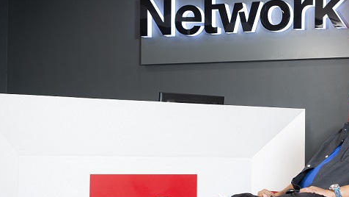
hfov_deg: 21.2
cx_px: 302
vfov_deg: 12.2
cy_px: 137
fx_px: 916
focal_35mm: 99
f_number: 5.6
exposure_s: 1/100
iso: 400
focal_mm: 50
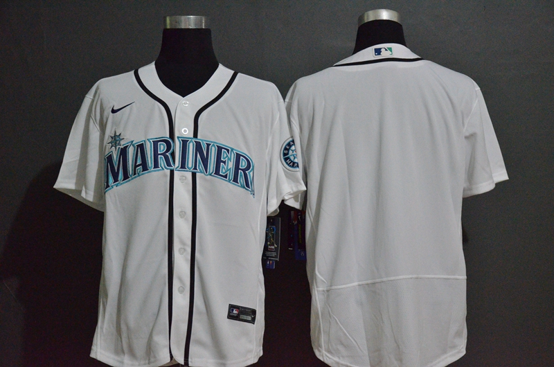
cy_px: 184
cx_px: 277
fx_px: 921
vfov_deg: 22.5
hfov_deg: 33.5
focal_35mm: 60
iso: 4000
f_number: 5
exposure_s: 1/100
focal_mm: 40
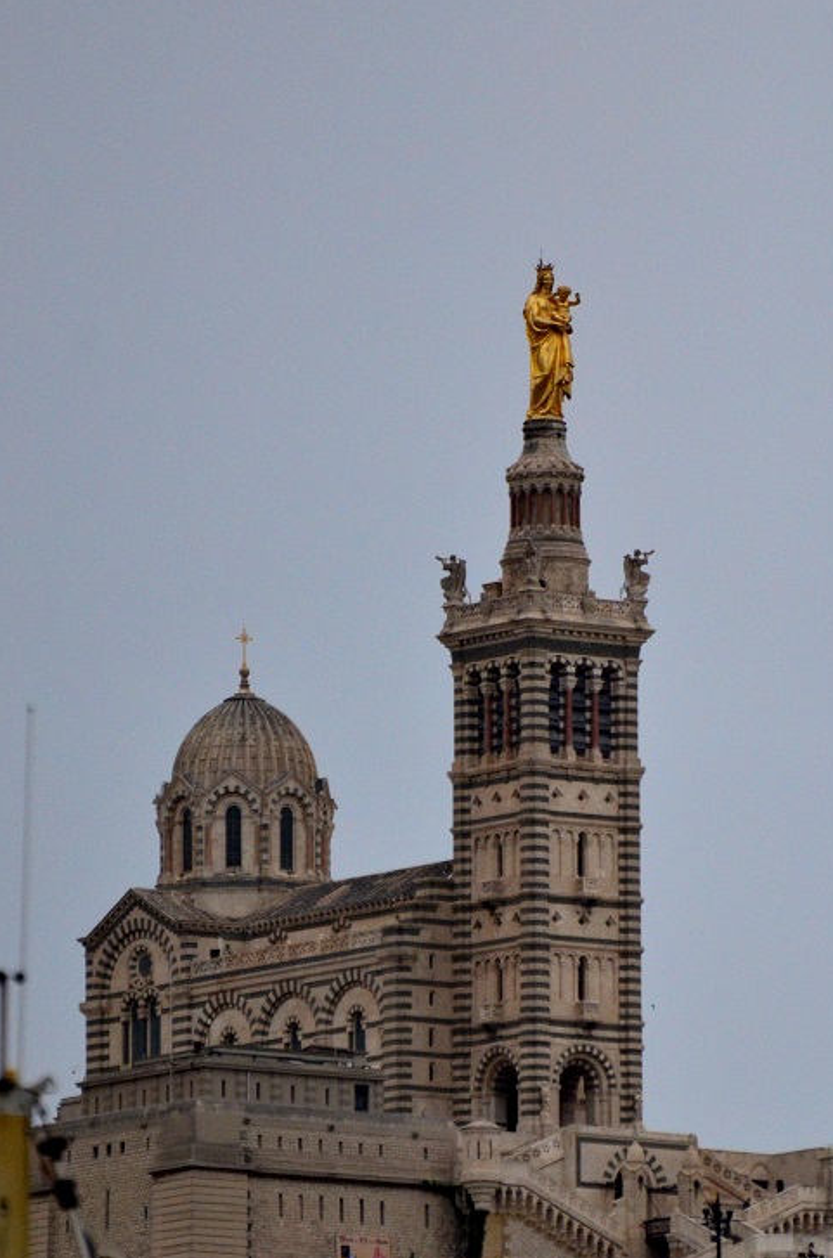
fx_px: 21576
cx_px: 458
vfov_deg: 3.3
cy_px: 722
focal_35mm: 619
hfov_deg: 2.2
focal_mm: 300
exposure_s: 1/8000
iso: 1800
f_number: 5.6
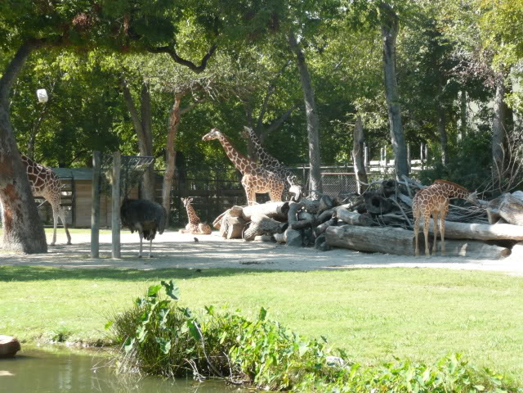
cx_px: 262
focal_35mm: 112
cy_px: 196
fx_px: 1692
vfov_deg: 13.2
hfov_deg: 17.6
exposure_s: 1/125
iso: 100
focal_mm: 18.4
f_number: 4.7
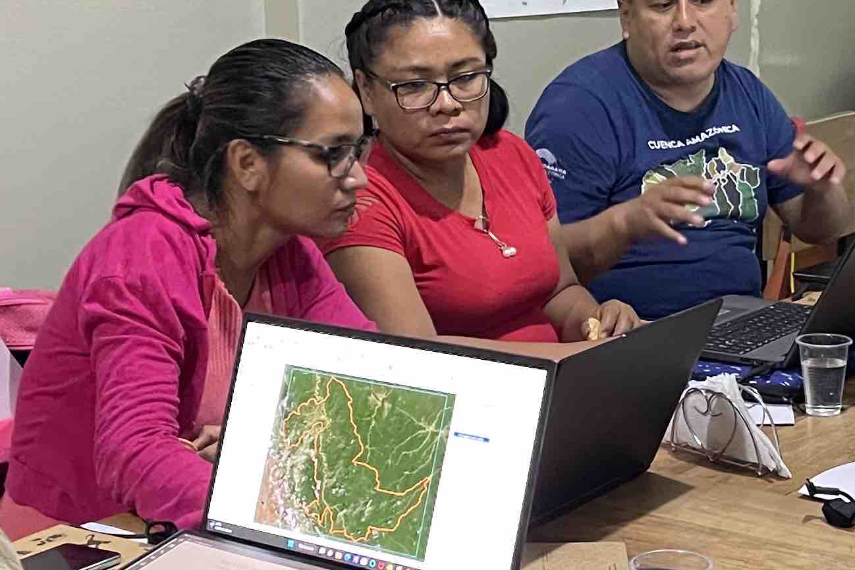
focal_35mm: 84
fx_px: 1995
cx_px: 595
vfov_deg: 16.3
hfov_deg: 24.0
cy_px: 249
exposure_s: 1/40
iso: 400
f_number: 1.6
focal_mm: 4.2
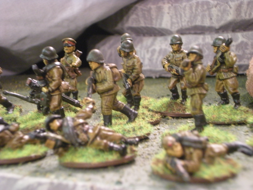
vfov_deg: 14.1
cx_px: 126
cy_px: 95
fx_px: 767
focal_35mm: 105
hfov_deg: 18.7
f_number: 5.7
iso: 403
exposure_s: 1/8
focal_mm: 17.3
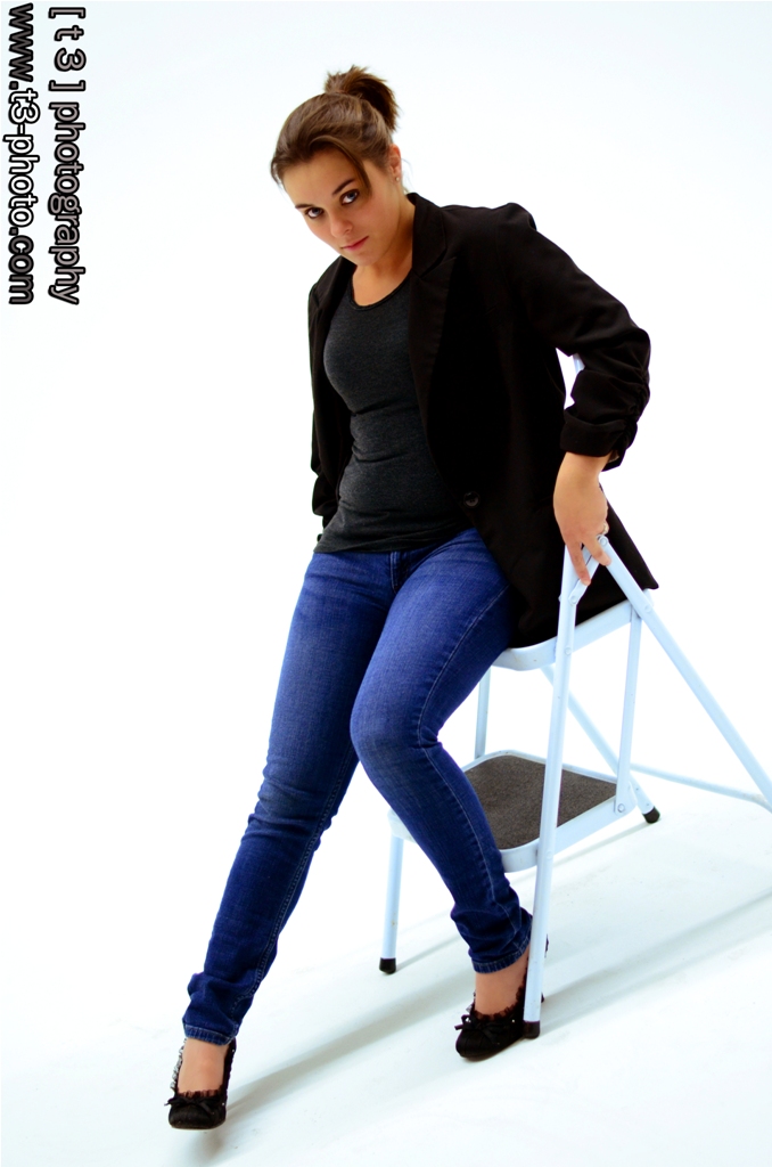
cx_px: 386
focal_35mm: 75
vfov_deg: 27.0
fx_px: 2424
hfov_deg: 18.1
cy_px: 584
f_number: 1.8
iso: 800
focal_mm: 50
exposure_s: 1/200
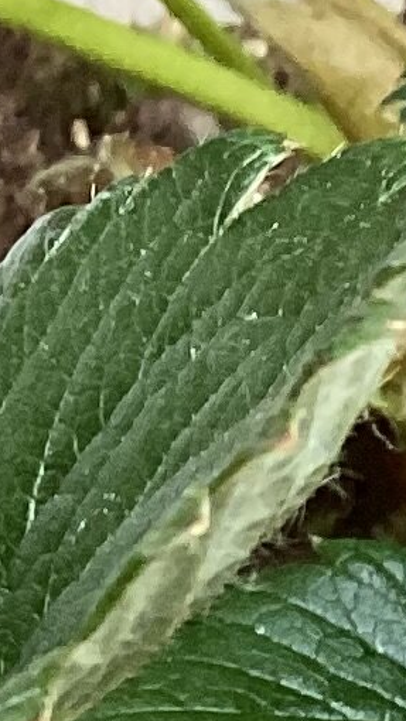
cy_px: 1651
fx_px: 4133
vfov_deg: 9.1
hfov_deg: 5.4
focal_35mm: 216
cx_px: 1078
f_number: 2.4
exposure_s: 1/60
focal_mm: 3.3
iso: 125
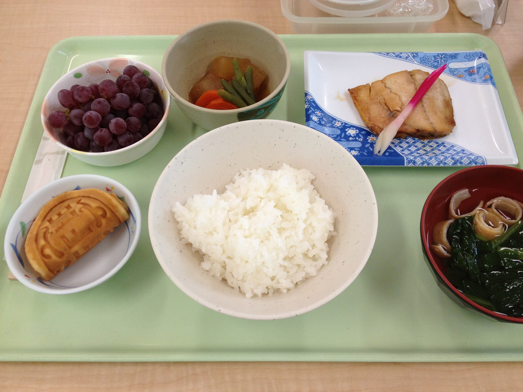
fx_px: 529
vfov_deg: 40.7
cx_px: 262
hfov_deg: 52.6
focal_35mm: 35
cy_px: 196
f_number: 2.4
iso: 100
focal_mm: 4.28
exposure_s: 1/120
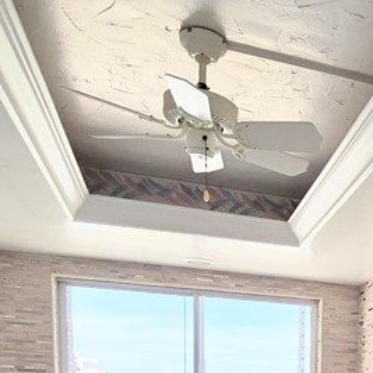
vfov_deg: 30.9
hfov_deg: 34.3
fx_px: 536
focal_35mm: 44
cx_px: 387
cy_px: 472
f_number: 2.2
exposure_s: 1/322
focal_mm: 2.2
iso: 50
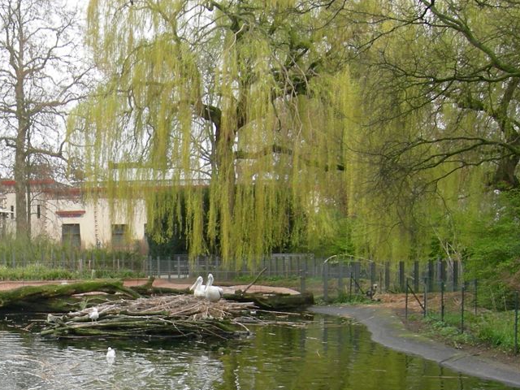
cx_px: 15
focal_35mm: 72
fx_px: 1082
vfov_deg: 20.0
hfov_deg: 25.8
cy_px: 363
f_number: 4.3
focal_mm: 7.5
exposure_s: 1/117
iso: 64
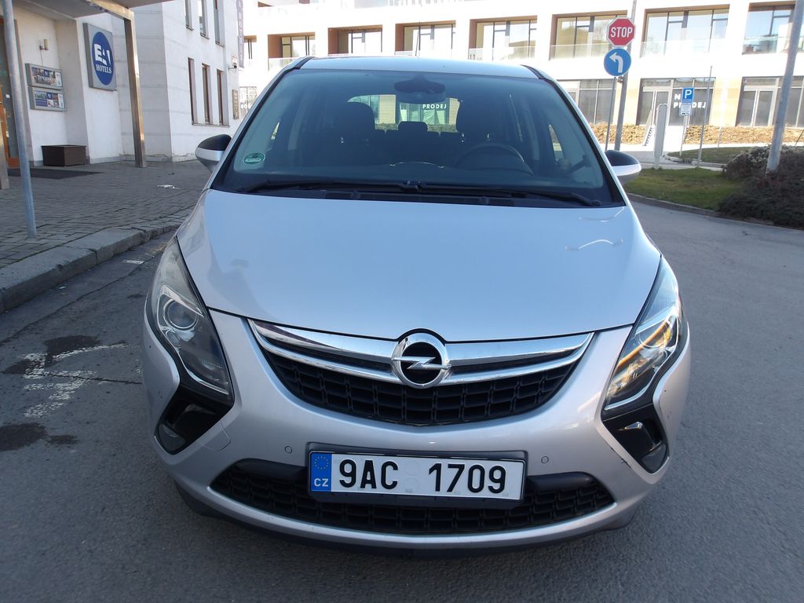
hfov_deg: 65.3
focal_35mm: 27
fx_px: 627
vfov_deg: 51.4
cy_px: 302
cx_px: 402
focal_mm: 4.9
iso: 100
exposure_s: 1/233
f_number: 3
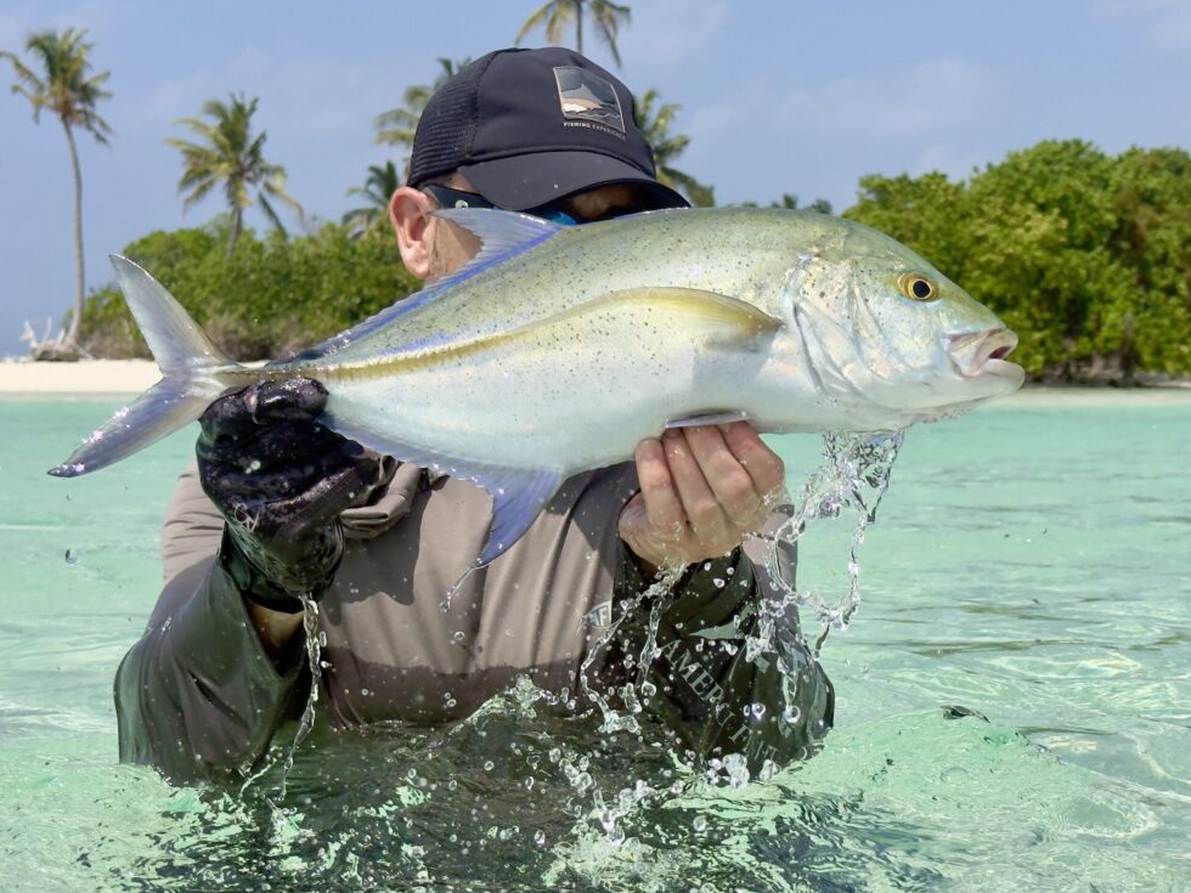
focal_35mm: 49
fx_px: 1686
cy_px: 452
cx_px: 587
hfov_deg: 38.9
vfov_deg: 29.7
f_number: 1.78
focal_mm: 6.76
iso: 64
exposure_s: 1/6536
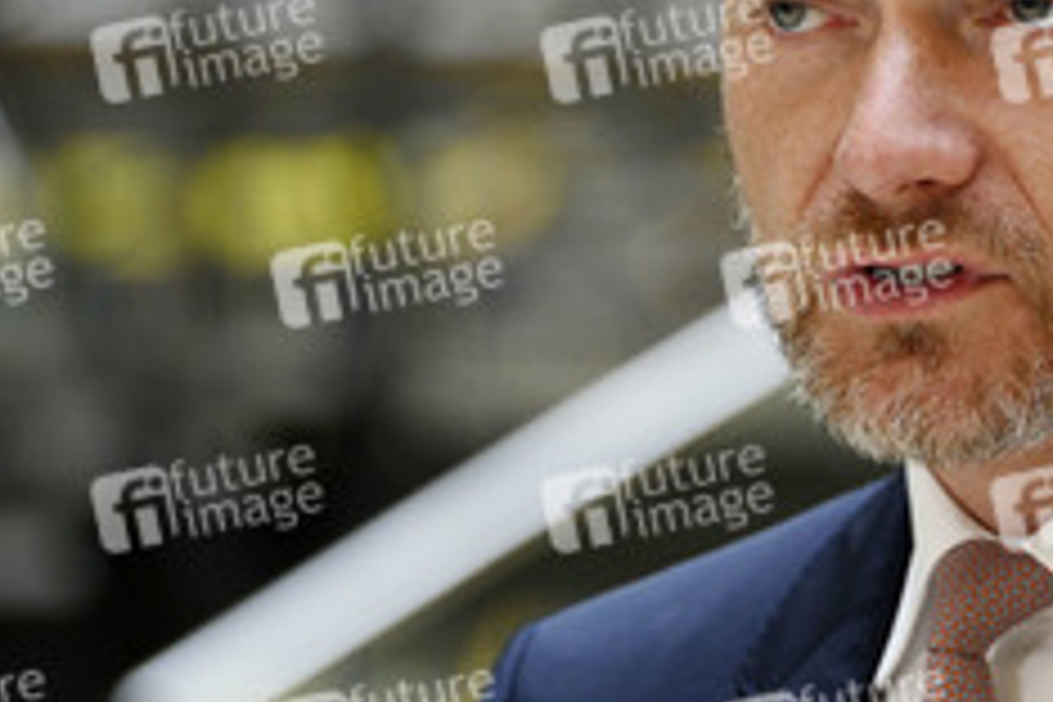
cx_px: 718
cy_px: 162
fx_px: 16905
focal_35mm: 578
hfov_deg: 3.6
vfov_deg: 2.4
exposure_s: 1/640
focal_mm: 300
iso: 2000
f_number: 5.6
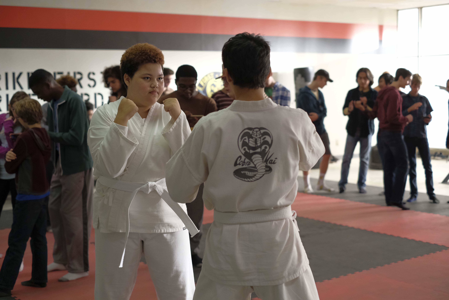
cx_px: 224
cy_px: 150
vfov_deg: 25.5
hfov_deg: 37.5
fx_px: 661
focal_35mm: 53
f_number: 2
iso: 1600
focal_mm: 35
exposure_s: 1/250
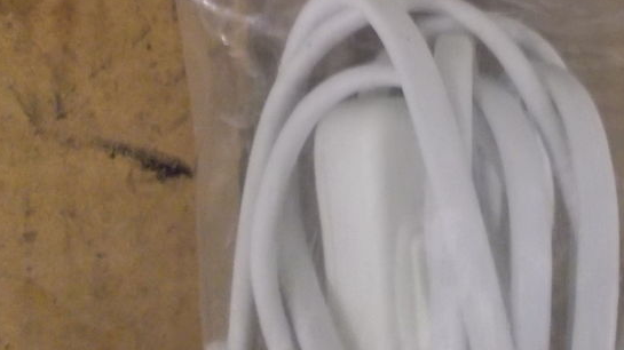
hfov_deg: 39.0
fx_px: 860
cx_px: 456
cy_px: -17
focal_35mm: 52
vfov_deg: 22.0
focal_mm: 4.6
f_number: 3.2
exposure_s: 1/25
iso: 800
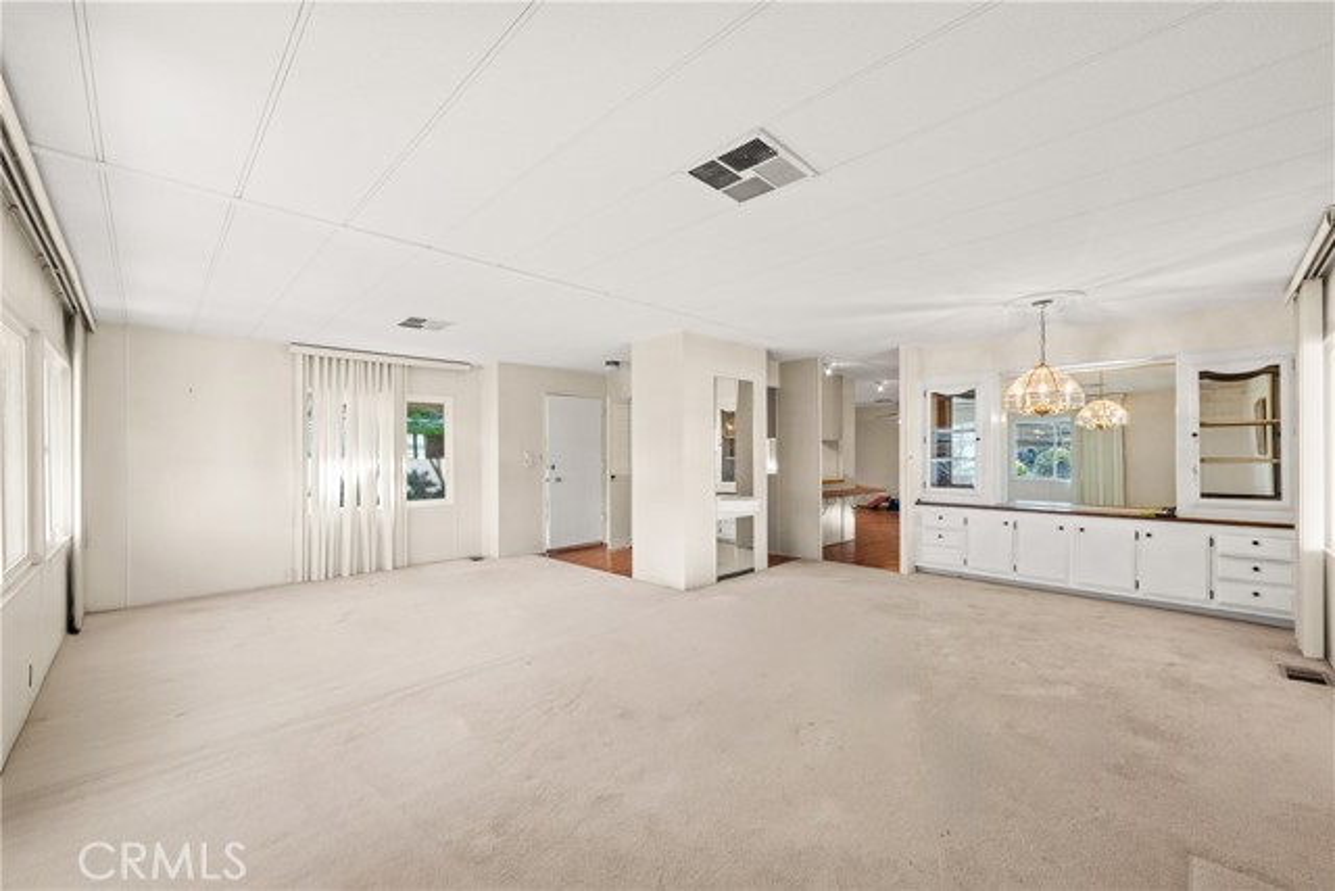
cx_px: 668
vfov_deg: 81.2
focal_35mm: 14
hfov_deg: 104.2
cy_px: 446
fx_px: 519
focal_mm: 14
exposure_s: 1/40
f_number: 8
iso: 1000
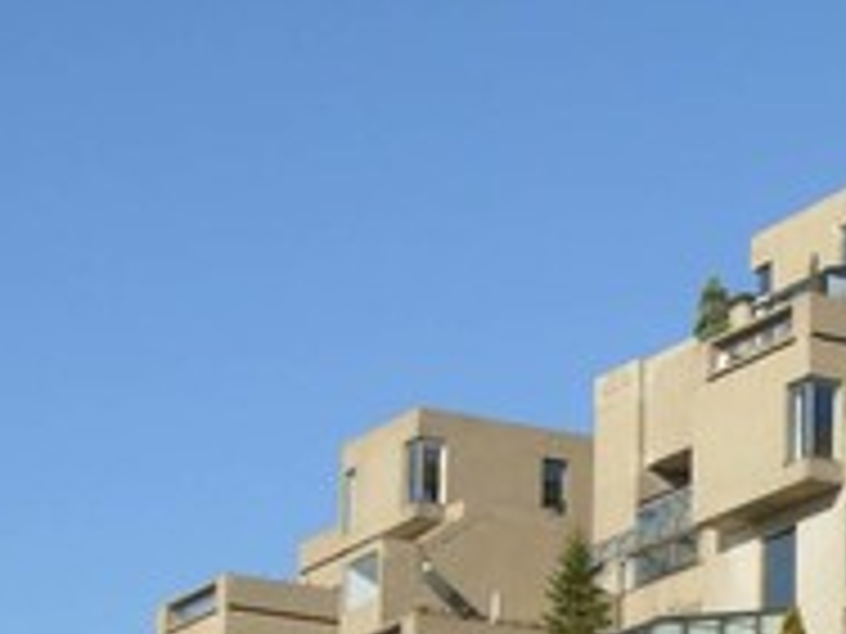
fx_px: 3984
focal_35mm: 163
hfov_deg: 11.8
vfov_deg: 9.0
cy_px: 787
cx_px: 1112
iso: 50
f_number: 6.1
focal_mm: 10.1
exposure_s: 1/256
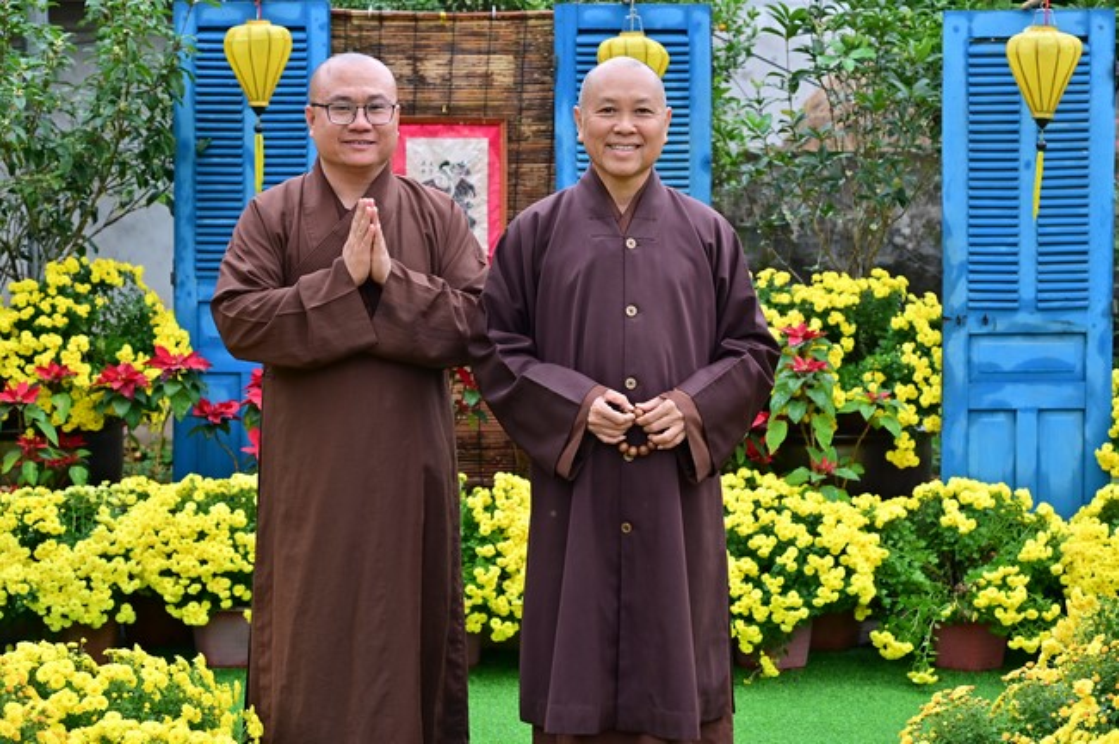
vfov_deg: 21.9
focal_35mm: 62
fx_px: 1925
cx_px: 560
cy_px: 372
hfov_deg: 32.4
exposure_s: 1/160
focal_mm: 62
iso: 320
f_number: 5.6
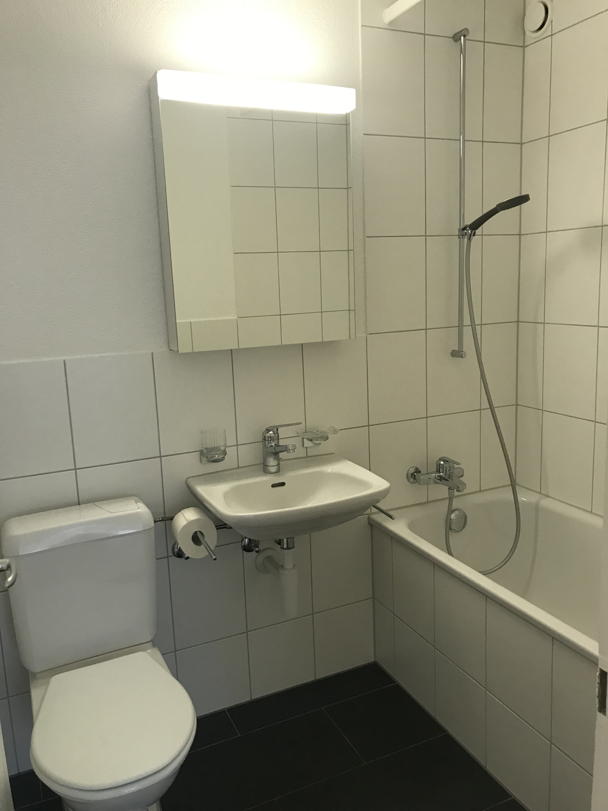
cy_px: 406
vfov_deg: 63.4
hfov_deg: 49.7
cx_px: 304
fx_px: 656
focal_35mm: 28
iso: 40
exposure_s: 1/33
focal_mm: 3.99
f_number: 1.8
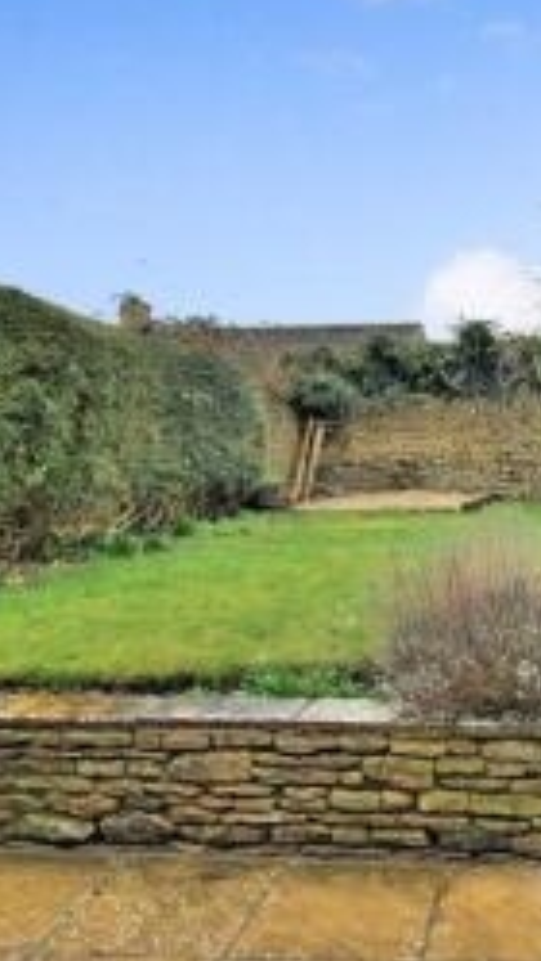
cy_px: 562
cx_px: 541
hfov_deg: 35.3
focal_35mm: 30
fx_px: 765
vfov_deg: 63.9
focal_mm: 10
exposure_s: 1/80
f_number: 4.5
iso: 200
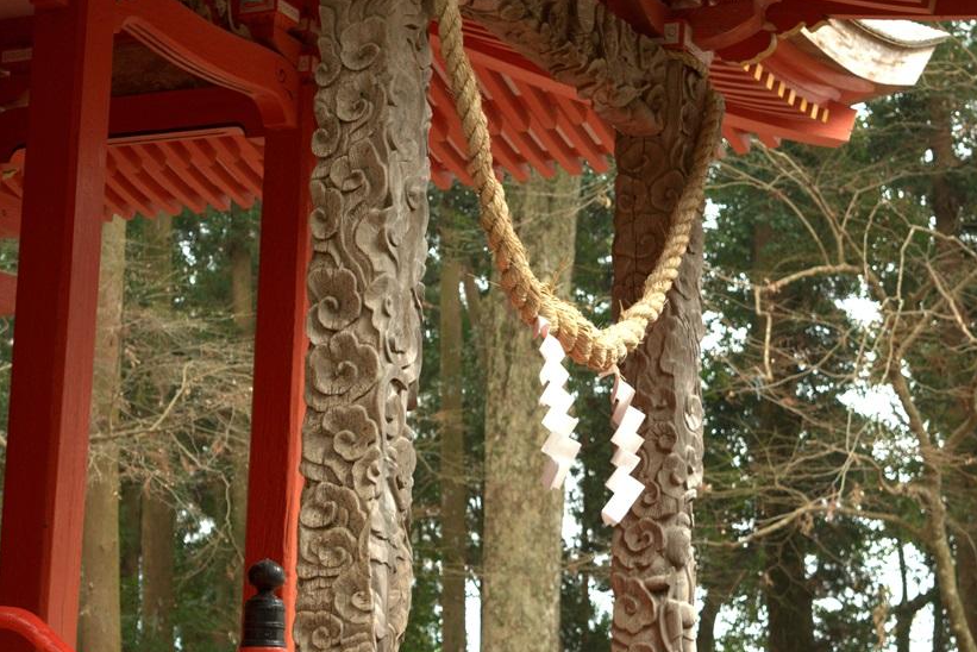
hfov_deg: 21.4
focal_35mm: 95
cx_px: 516
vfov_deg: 14.4
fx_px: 2579
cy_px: 316
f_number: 5.6
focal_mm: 52
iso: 400
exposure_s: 1/15
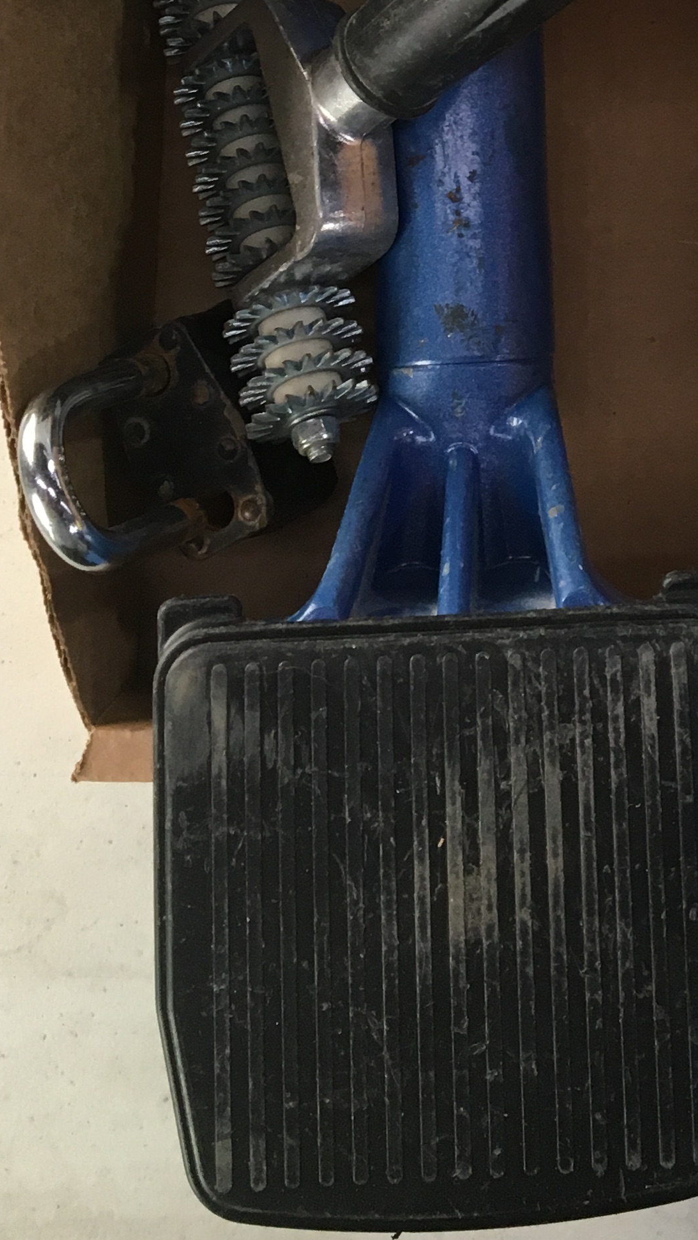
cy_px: -64
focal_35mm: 68
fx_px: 2237
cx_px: 644
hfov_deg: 17.4
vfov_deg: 28.6
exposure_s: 1/30
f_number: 2.2
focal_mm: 4.15
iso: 80
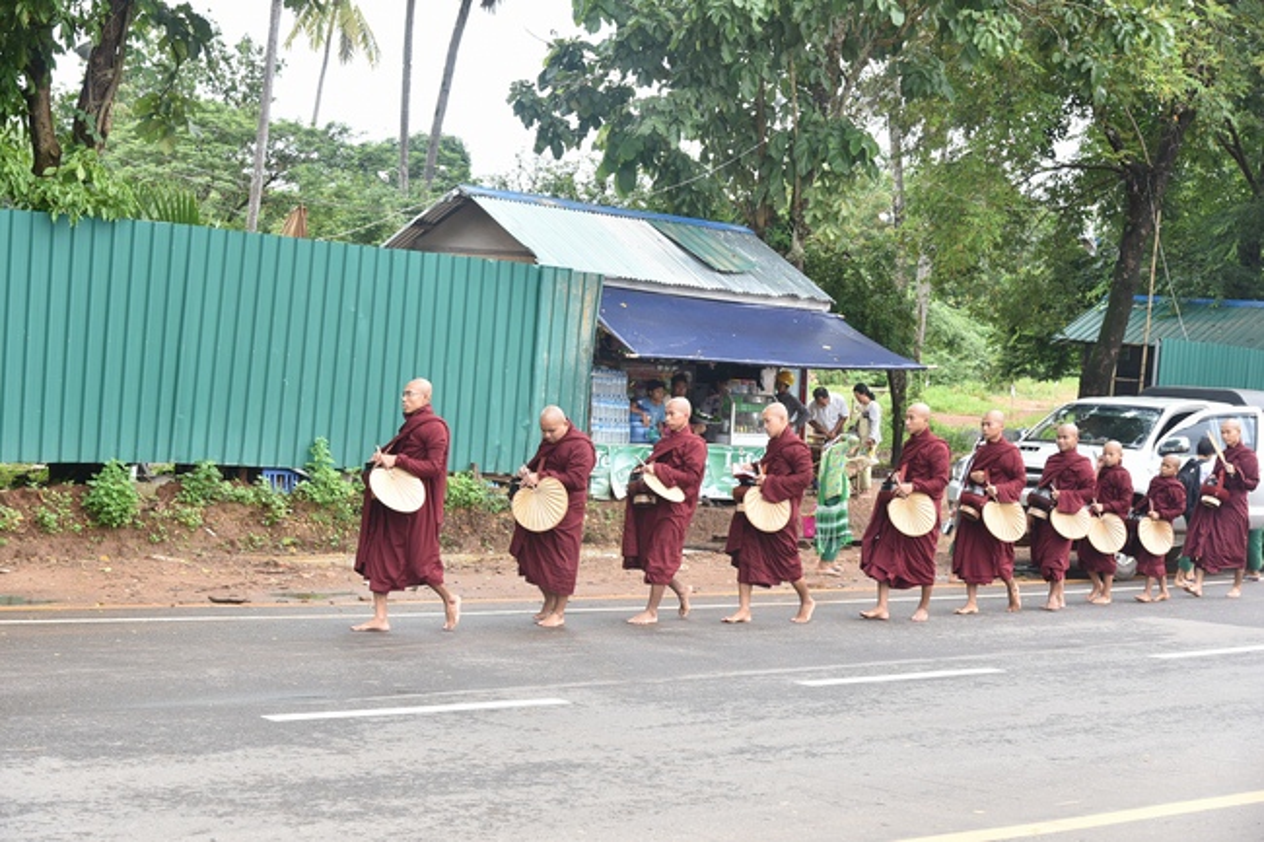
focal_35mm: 58
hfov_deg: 34.5
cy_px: 421
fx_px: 2036
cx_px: 632
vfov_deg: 23.4
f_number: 5.6
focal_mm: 58
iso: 320
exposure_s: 1/160
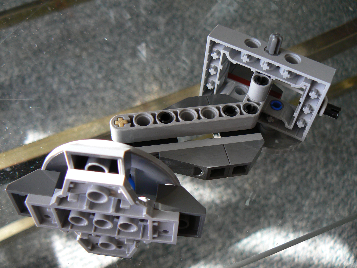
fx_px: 371
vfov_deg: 39.7
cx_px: 178
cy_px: 134
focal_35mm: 36
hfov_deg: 51.4
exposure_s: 1/50
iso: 80
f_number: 2.8
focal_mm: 6
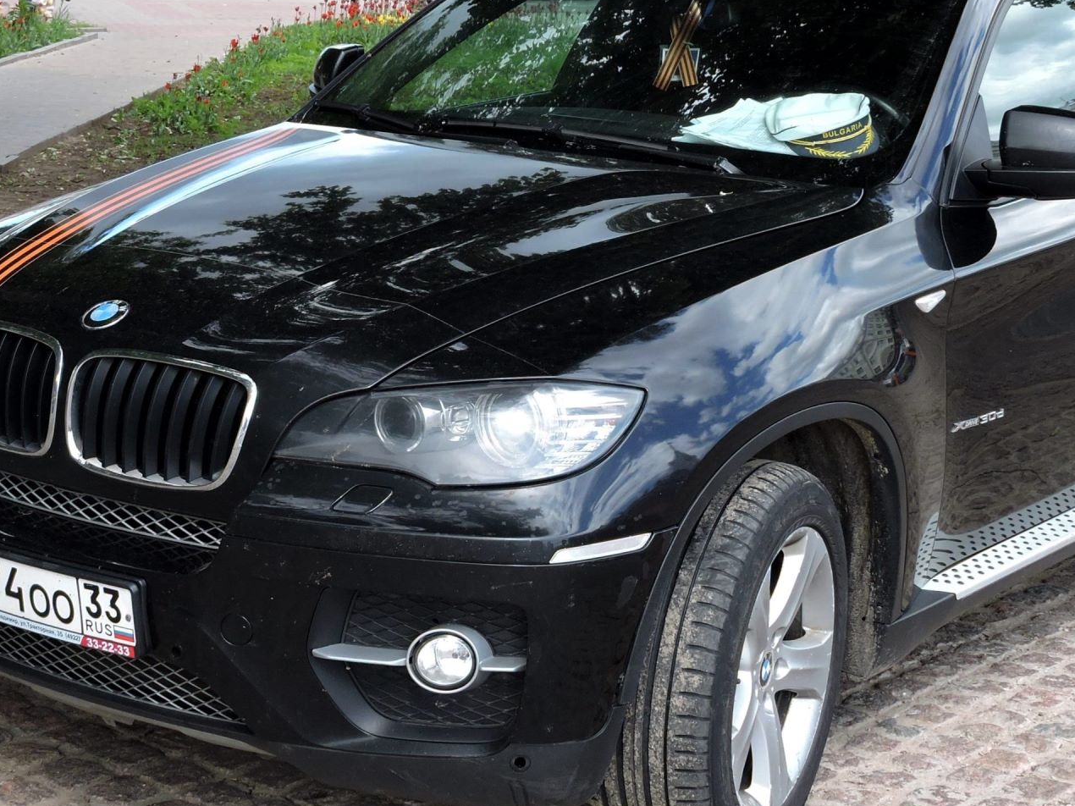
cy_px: 274
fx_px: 1956
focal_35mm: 63
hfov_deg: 30.7
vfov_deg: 23.2
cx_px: 628
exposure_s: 1/200
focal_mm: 7.2
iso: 100
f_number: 3.8
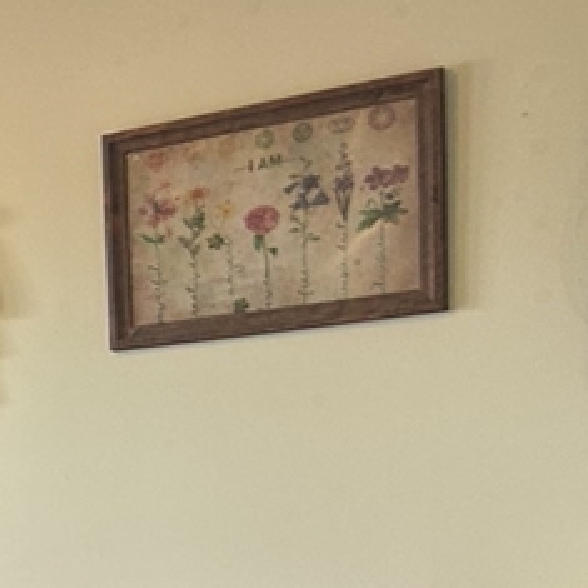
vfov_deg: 16.6
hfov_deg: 14.4
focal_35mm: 100
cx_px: -591
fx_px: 1922
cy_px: 723
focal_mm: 5.7
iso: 64
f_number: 1.5
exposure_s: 1/60
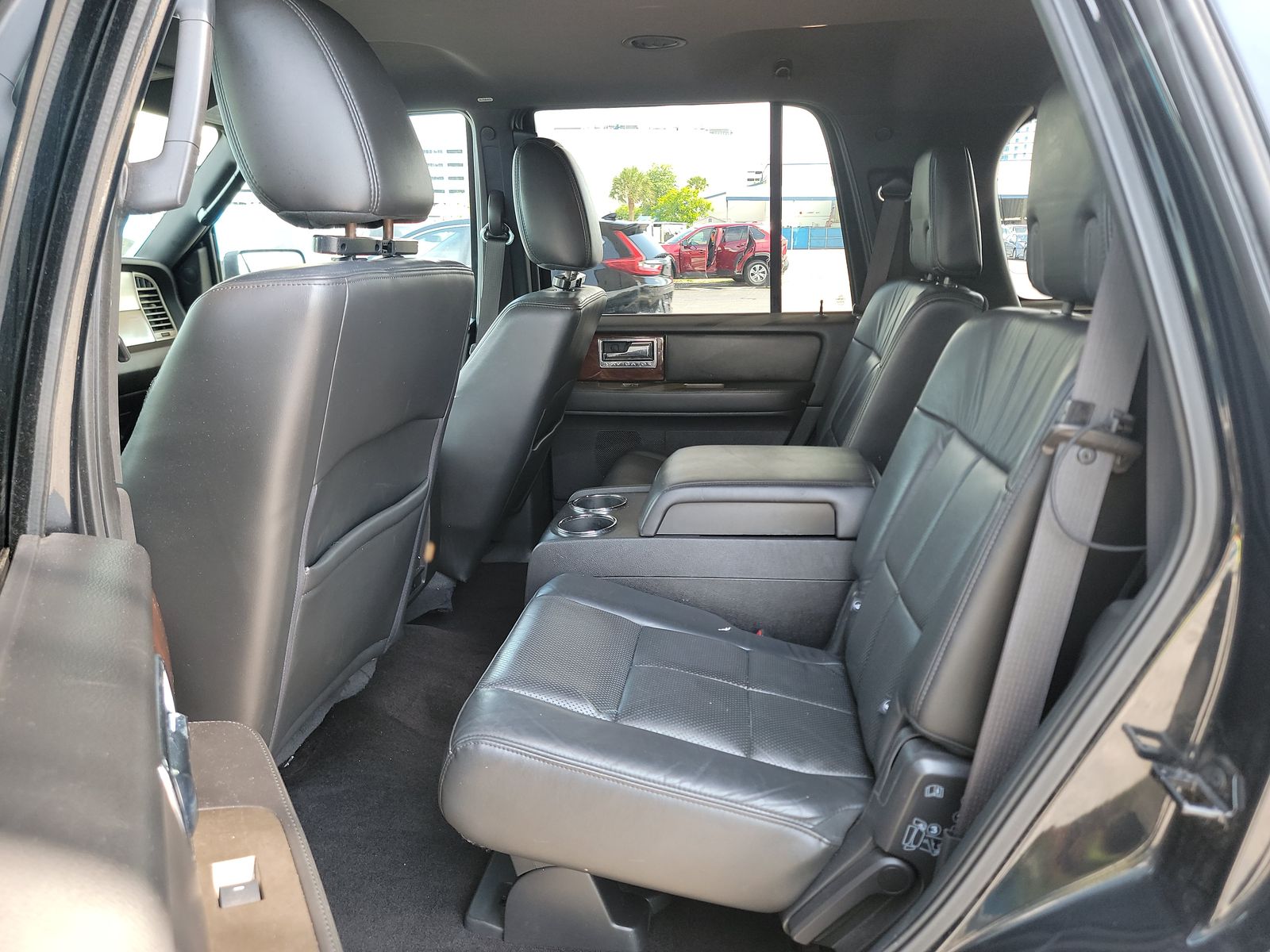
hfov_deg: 71.6
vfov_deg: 56.8
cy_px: 476
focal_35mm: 24
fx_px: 881
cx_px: 635
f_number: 1.8
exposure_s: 1/59
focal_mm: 6.7
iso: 168
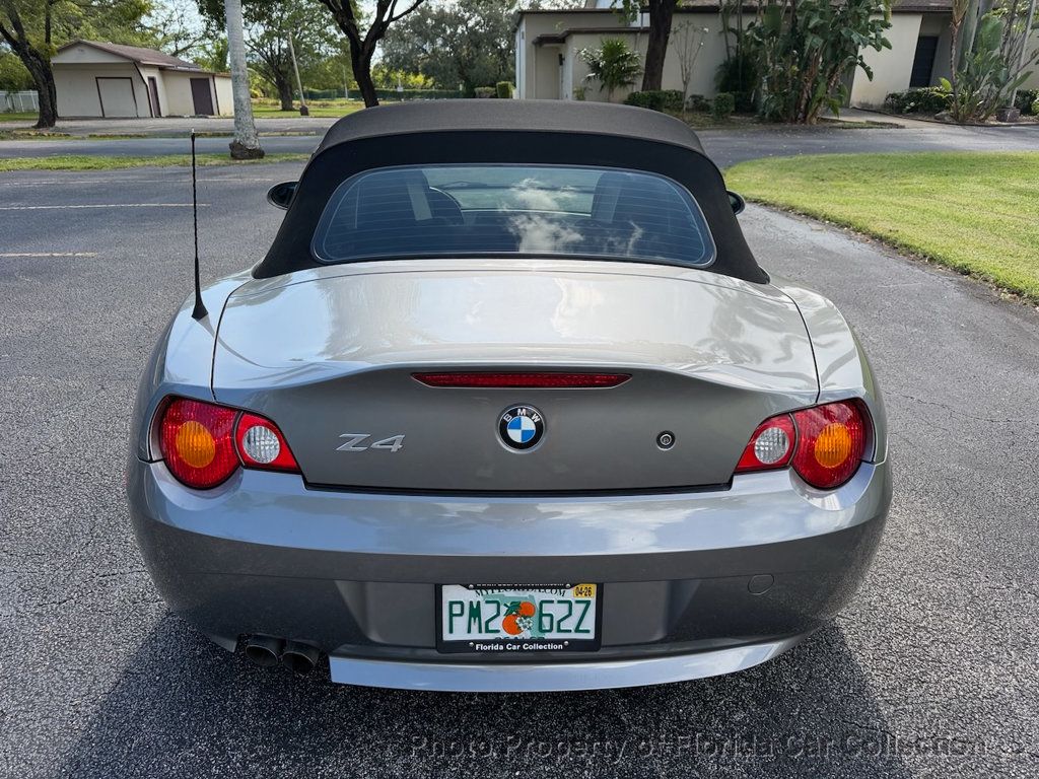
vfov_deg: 56.8
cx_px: 520
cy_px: 390
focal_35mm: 24
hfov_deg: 71.6
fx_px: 720
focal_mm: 6.76
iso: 100
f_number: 1.78
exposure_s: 1/1689
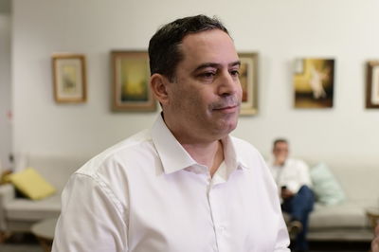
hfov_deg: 38.2
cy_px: 126
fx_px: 547
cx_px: 190
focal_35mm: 52
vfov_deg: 25.9
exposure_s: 1/250
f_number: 2.8
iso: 1250
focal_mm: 35
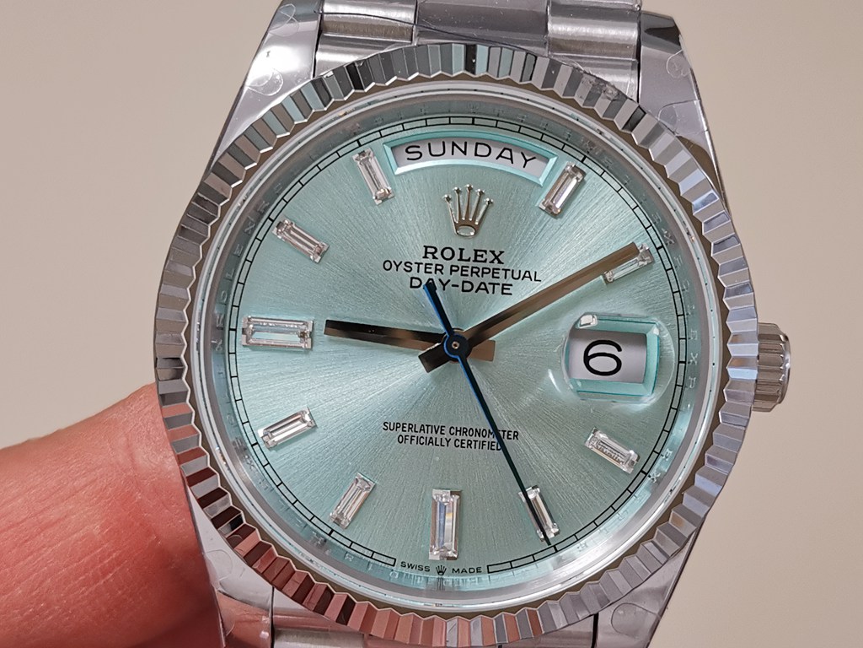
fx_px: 1346
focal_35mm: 54
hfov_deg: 35.5
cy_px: 324
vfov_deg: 27.0
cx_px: 432
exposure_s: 1/100
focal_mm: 4.75
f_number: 1.8
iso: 125
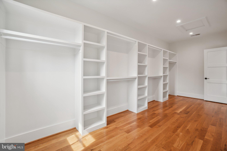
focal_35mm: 15
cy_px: 76
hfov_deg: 100.4
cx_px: 114
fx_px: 95
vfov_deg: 77.3
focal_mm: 10
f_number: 7.1
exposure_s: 1/13
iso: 100
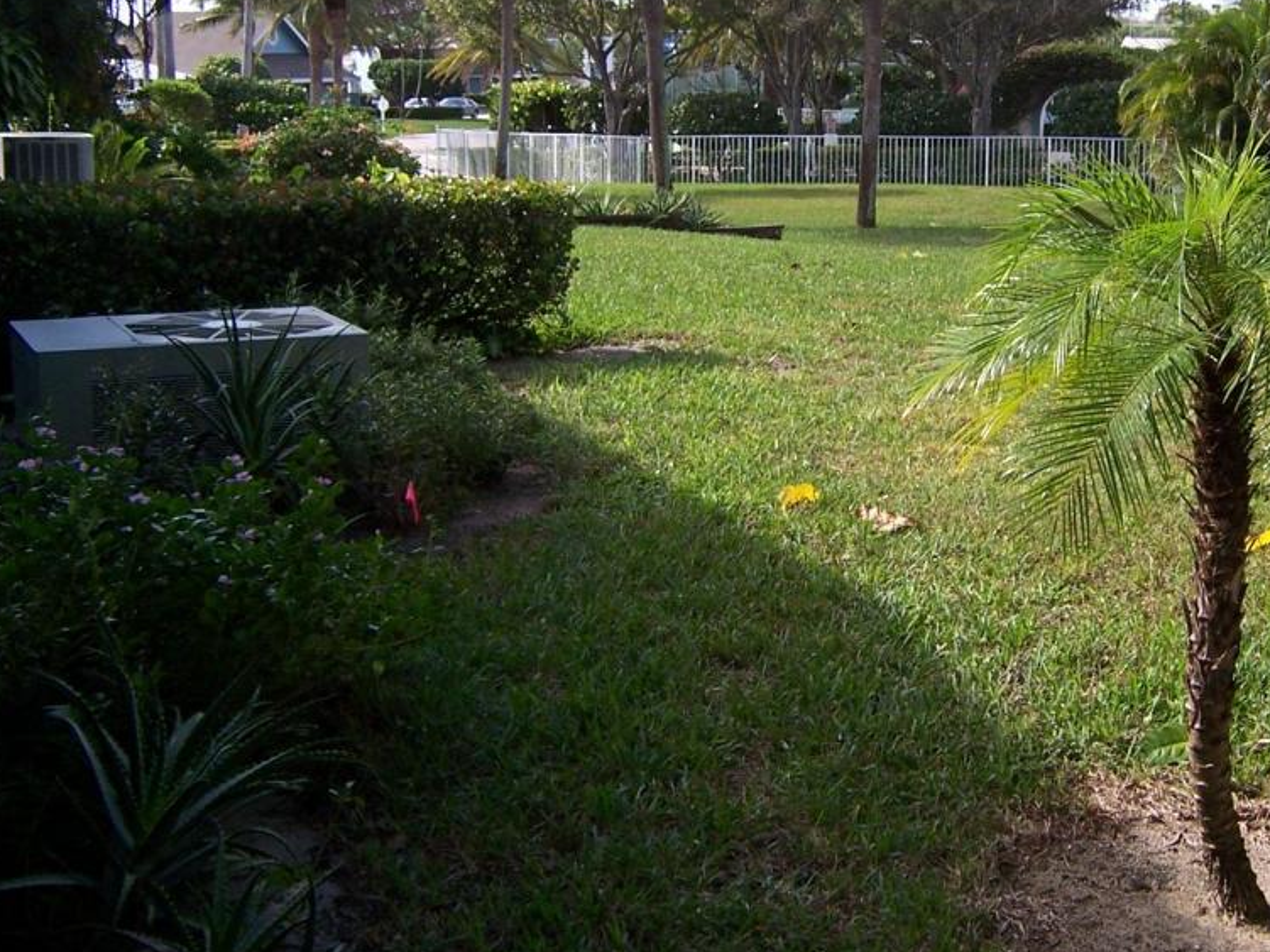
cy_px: 336
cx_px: 854
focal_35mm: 45
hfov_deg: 41.5
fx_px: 1651
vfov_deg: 32.0
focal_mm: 5.5
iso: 80
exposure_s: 1/350
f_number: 3.4
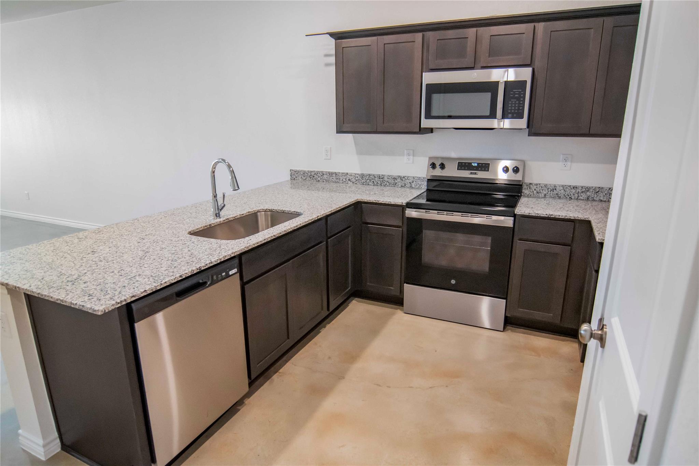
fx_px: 408
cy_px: 233
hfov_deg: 81.2
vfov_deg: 59.5
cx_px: 350
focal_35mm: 21
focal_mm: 14
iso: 2200
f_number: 4
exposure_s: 1/125
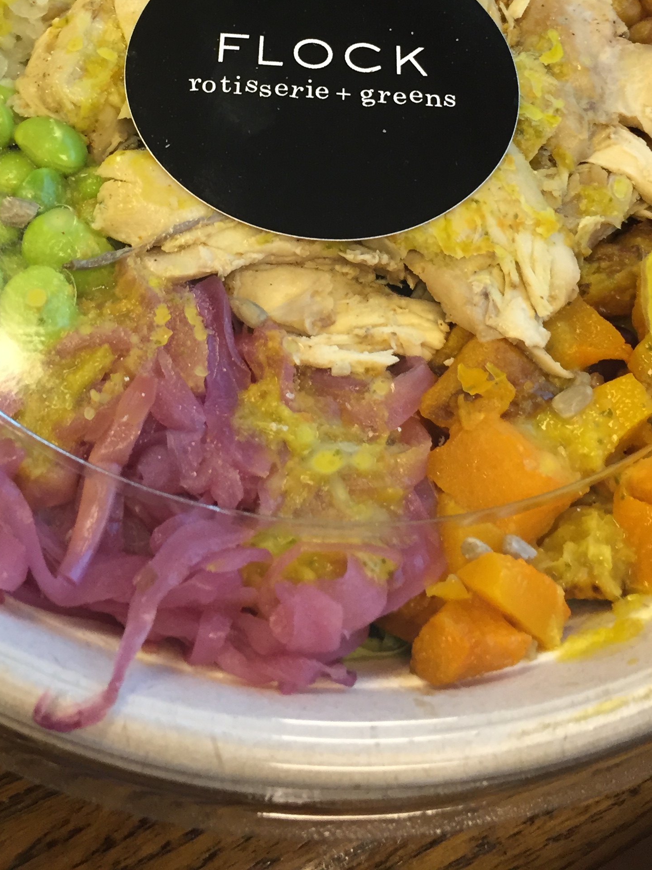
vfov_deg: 37.1
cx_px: 308
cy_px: 136
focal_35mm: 49
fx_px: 1231
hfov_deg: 29.7
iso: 100
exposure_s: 1/30
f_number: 2.2
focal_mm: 4.15
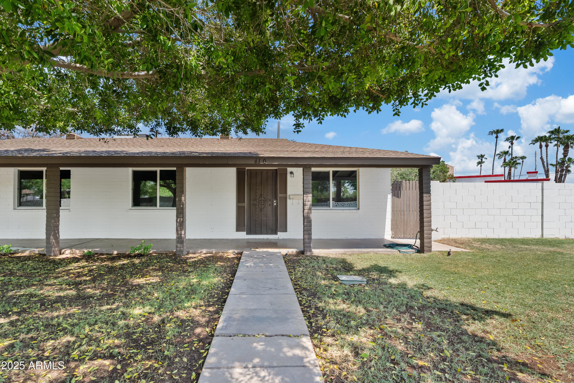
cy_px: 192
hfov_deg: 96.7
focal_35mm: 16
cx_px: 287
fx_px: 255
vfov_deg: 73.8
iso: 100
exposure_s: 1/30
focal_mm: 16
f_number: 8
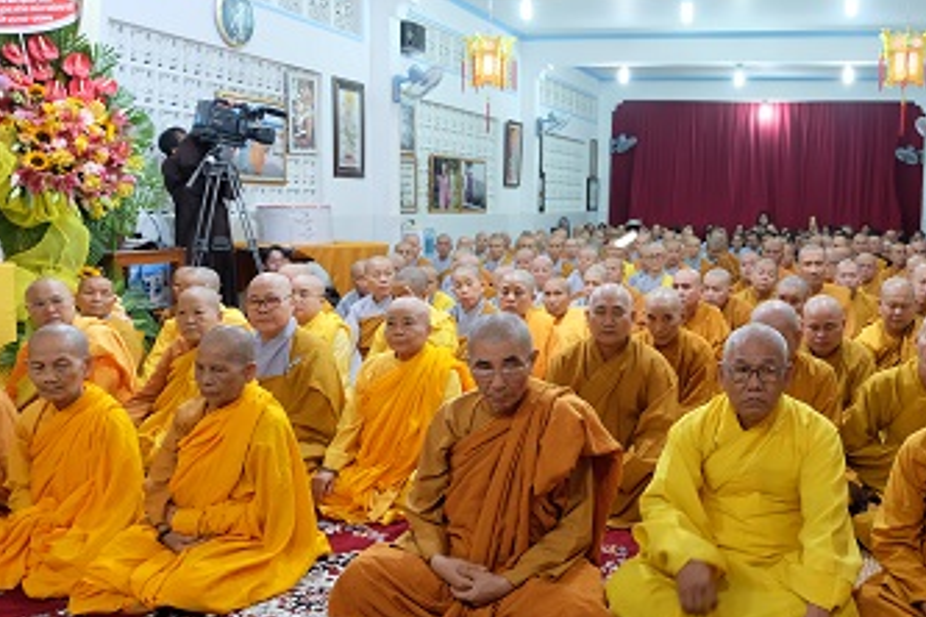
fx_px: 926
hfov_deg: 51.6
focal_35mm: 36
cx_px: 656
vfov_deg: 36.9
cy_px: 299
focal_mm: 16
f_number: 3.5
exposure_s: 1/60
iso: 2000
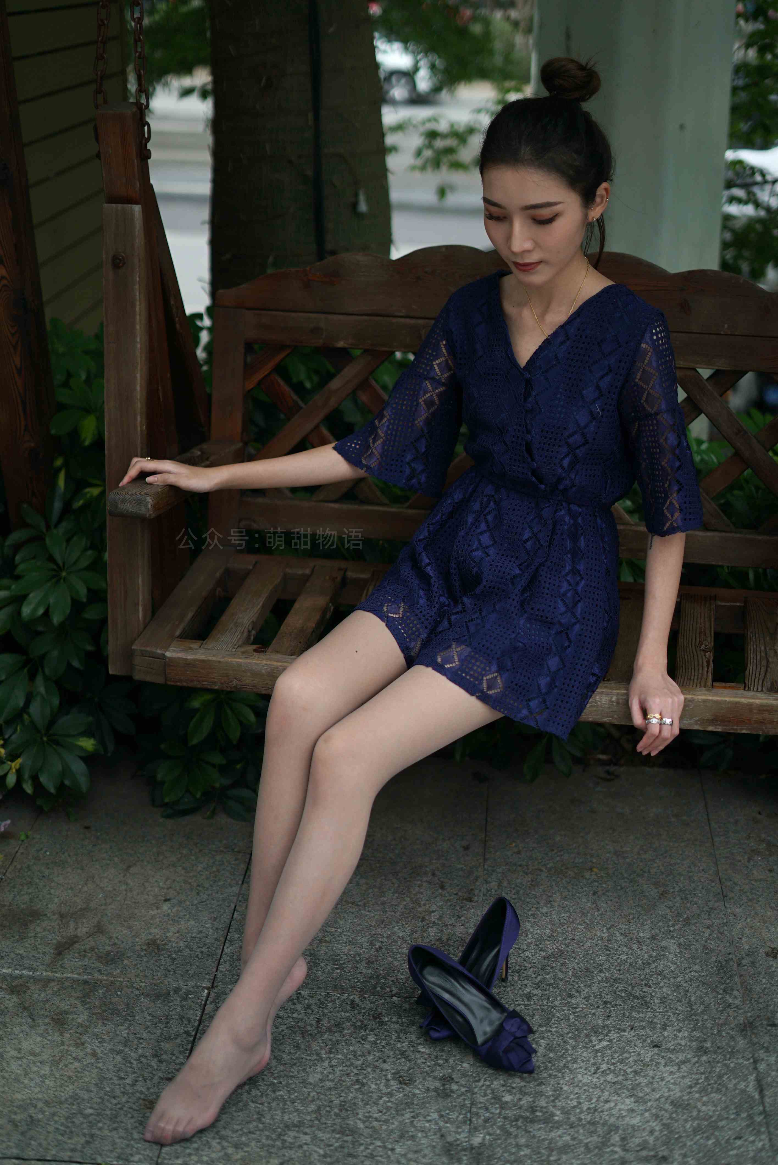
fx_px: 1619
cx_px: 389
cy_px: 582
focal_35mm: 50
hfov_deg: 27.0
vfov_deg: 39.6
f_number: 1.8
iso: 200
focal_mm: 50
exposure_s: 1/4000
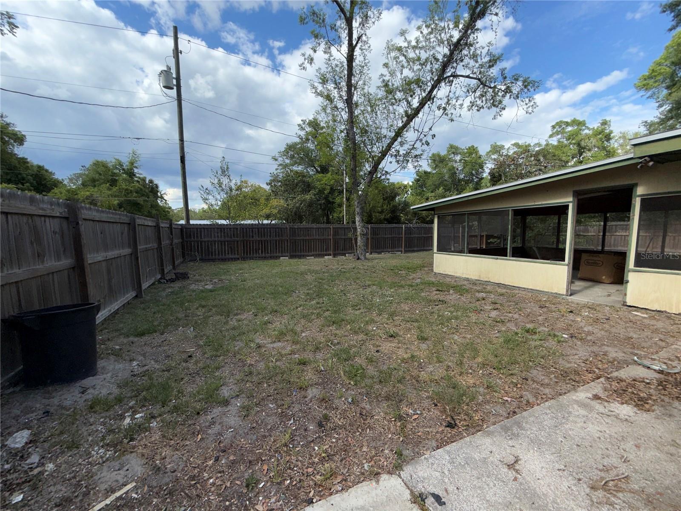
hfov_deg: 102.1
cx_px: 340
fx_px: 275
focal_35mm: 14
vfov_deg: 85.7
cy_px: 256
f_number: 2.2
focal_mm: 2.22
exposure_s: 1/751
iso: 16
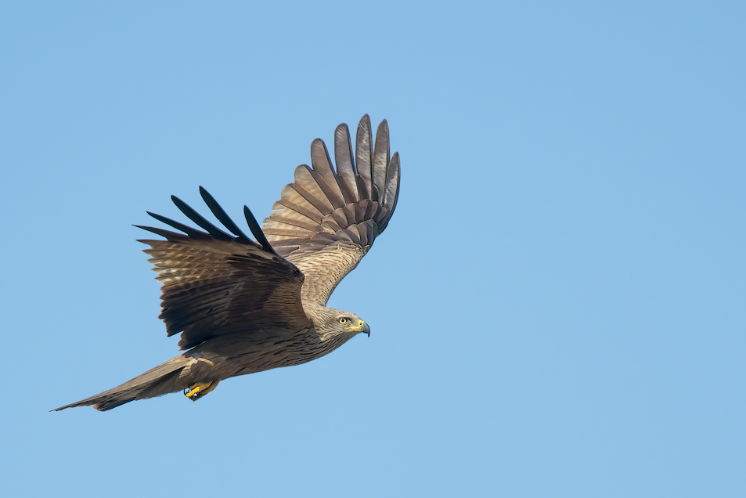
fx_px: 19567
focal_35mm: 944
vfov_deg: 1.5
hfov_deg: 2.2
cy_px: 294
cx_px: 376
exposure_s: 1/2500
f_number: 7.1
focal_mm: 500
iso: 1250
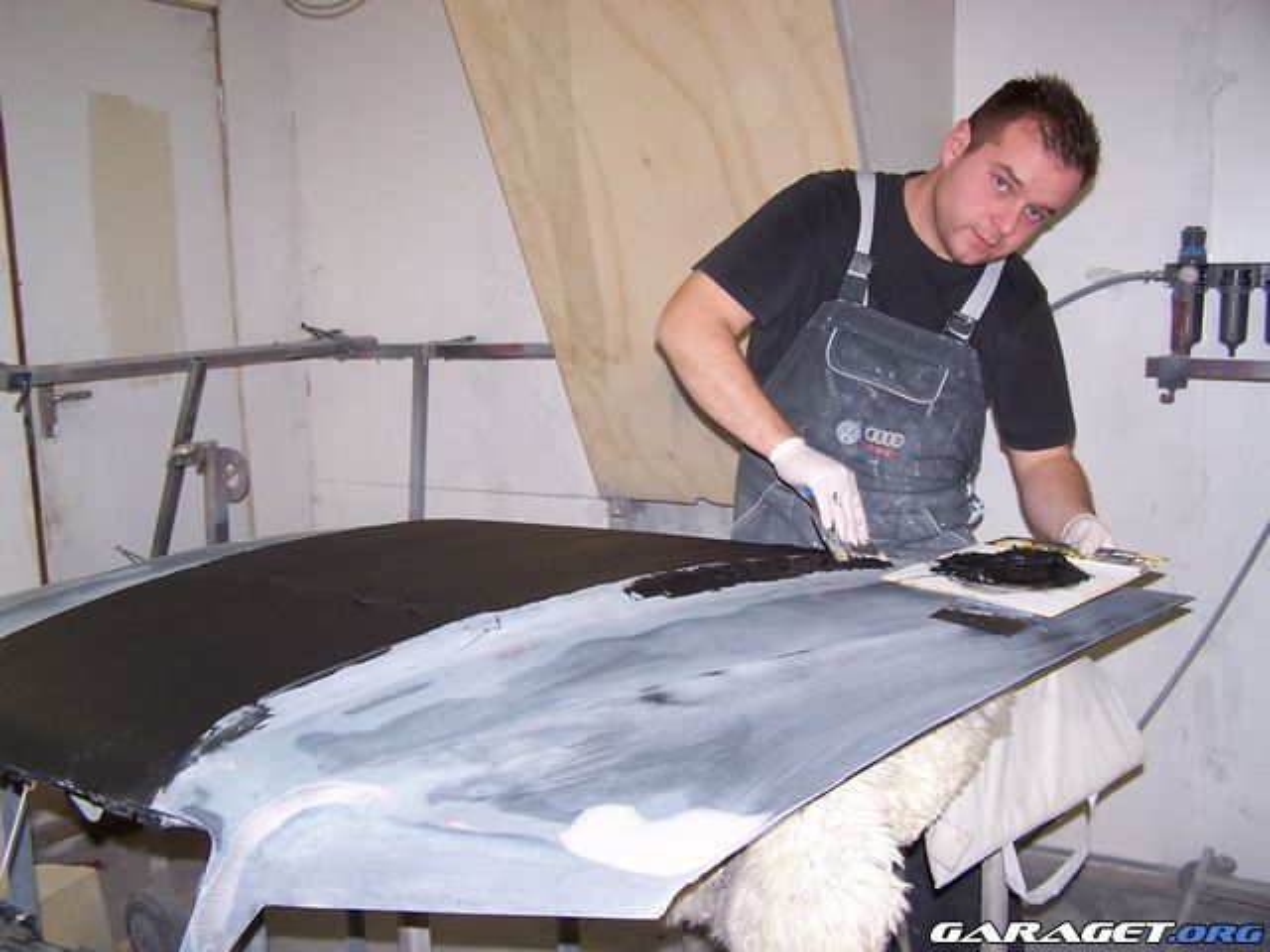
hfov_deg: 49.0
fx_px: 1394
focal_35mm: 38
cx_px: 635
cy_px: 476
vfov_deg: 37.7
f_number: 2.8
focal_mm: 6.3
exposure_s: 1/60
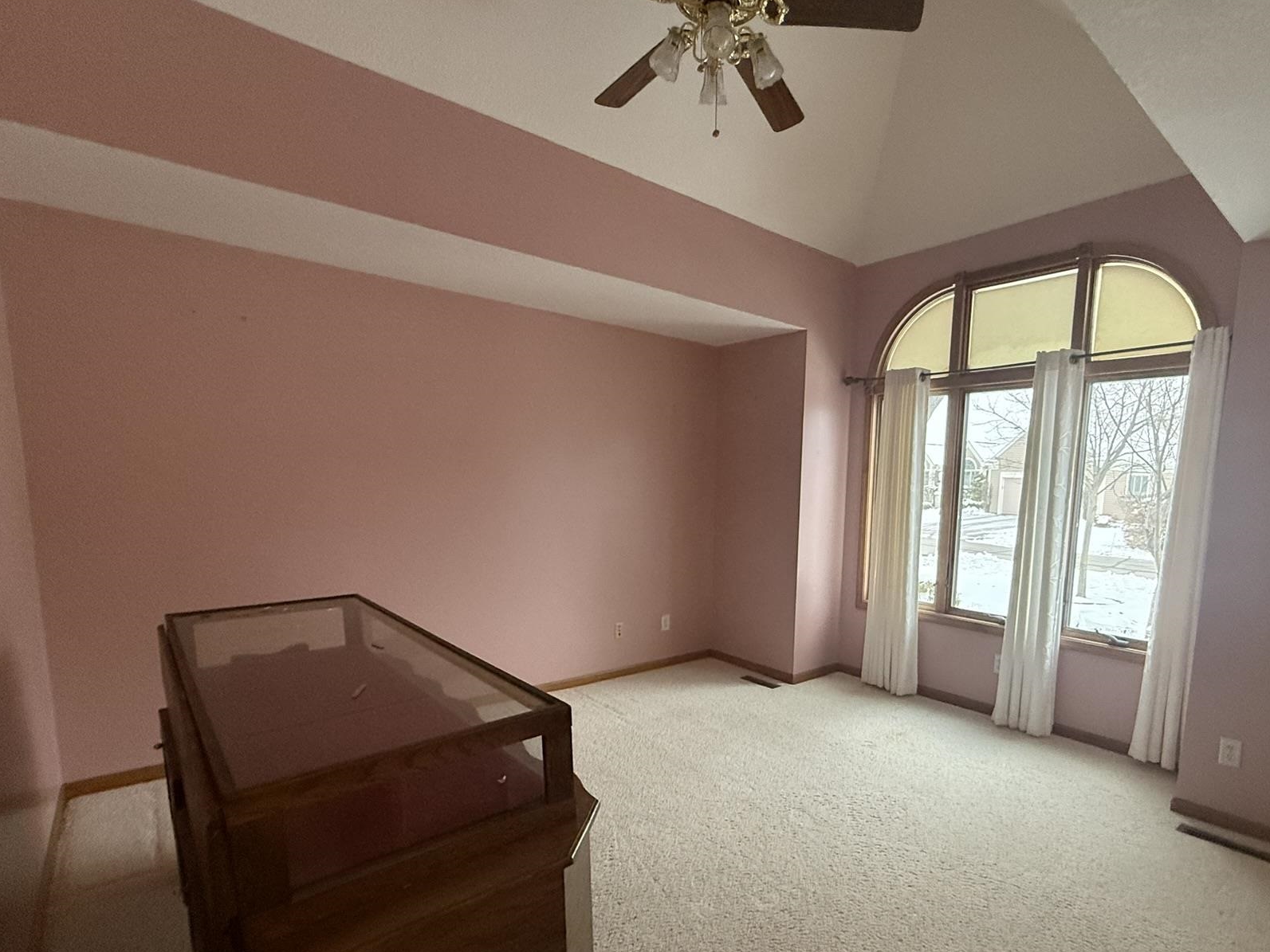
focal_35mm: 18
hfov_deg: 87.1
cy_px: 566
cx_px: 736
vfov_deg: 70.9
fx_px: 660
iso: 500
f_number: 2.2
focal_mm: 2.22
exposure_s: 1/120
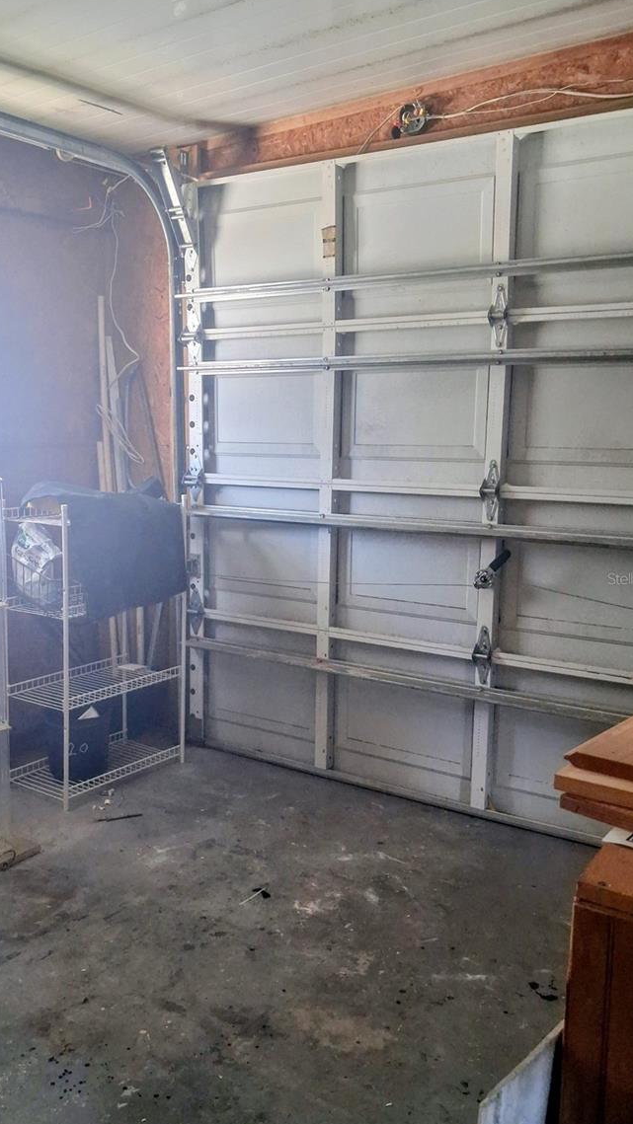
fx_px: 925
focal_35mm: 31
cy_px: 578
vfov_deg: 62.6
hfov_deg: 37.5
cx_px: 233
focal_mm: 4
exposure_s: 1/60
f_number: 1.8
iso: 250
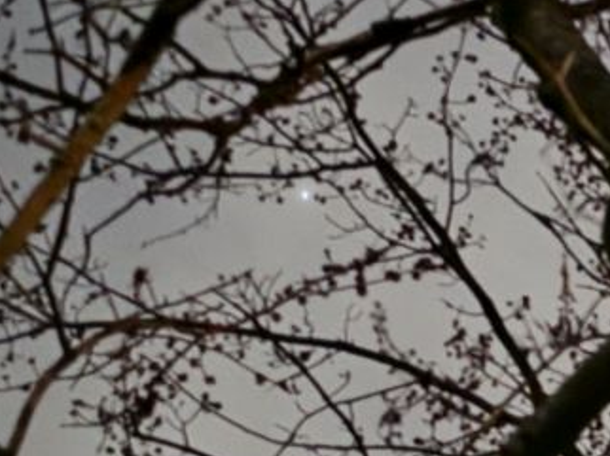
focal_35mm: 143
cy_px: 289
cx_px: 974
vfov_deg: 10.4
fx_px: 2518
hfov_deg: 12.9
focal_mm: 6.5
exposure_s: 1/4
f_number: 1.4
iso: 2000
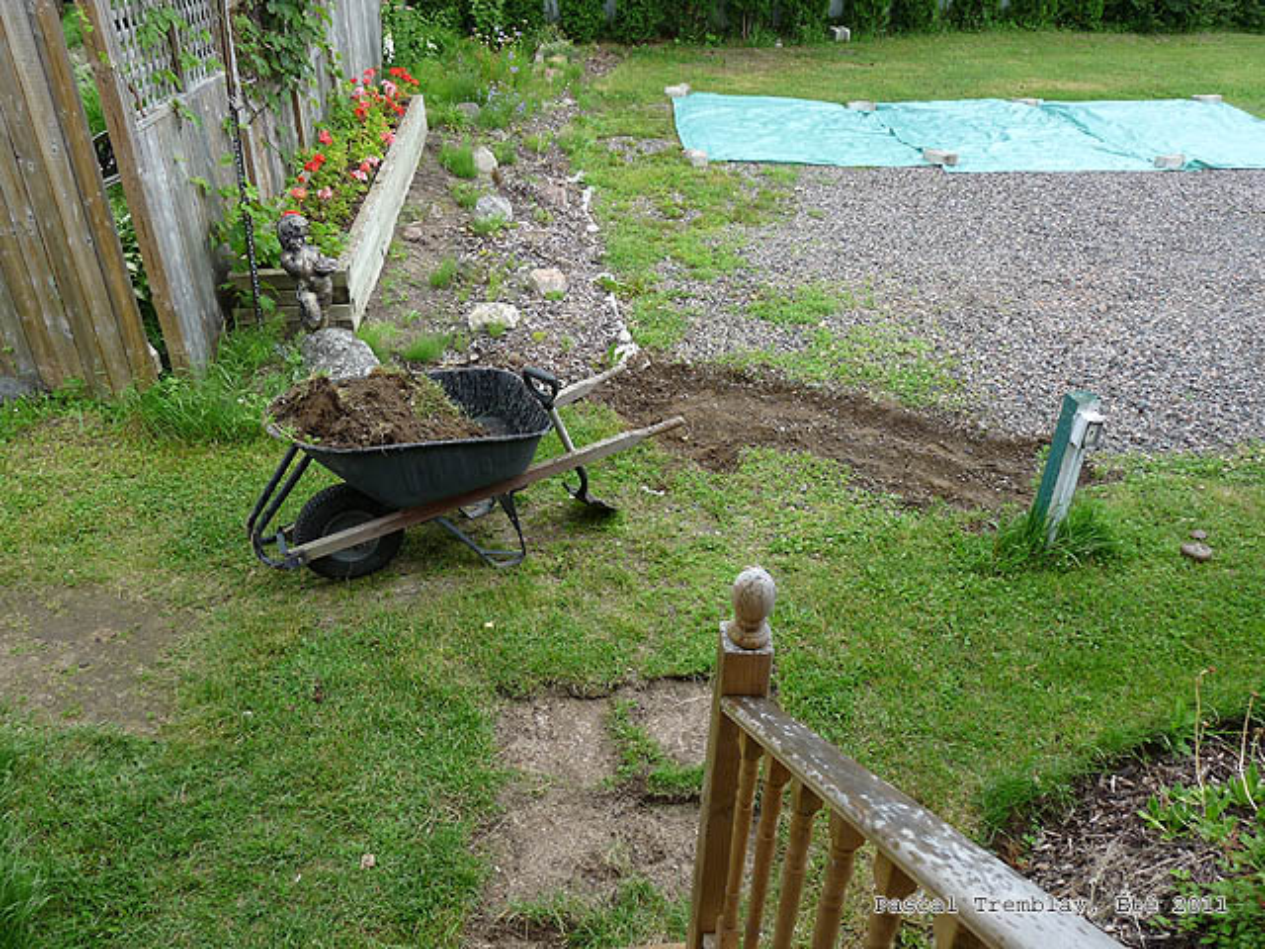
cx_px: 632
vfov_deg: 51.4
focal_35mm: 27
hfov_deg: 65.3
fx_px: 987
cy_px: 474
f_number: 3.2
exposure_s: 1/125
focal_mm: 4.8
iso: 100
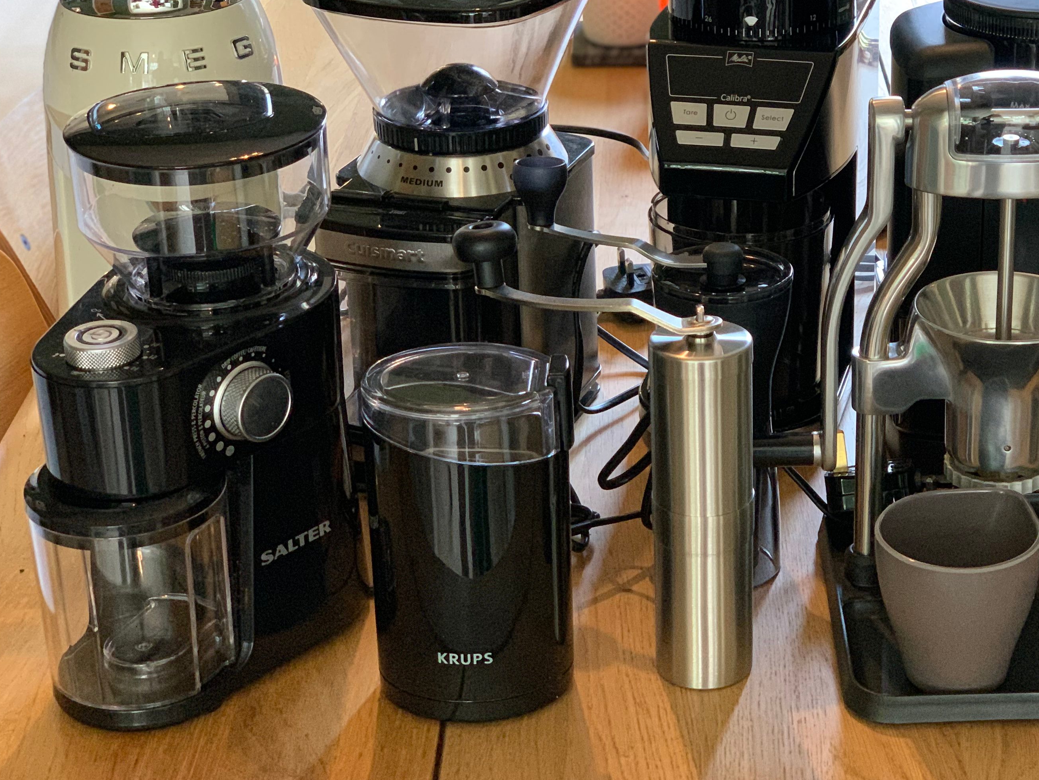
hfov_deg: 24.2
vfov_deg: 18.4
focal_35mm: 80
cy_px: 242
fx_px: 2401
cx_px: 762
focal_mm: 6
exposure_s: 1/50
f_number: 2.4
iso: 320
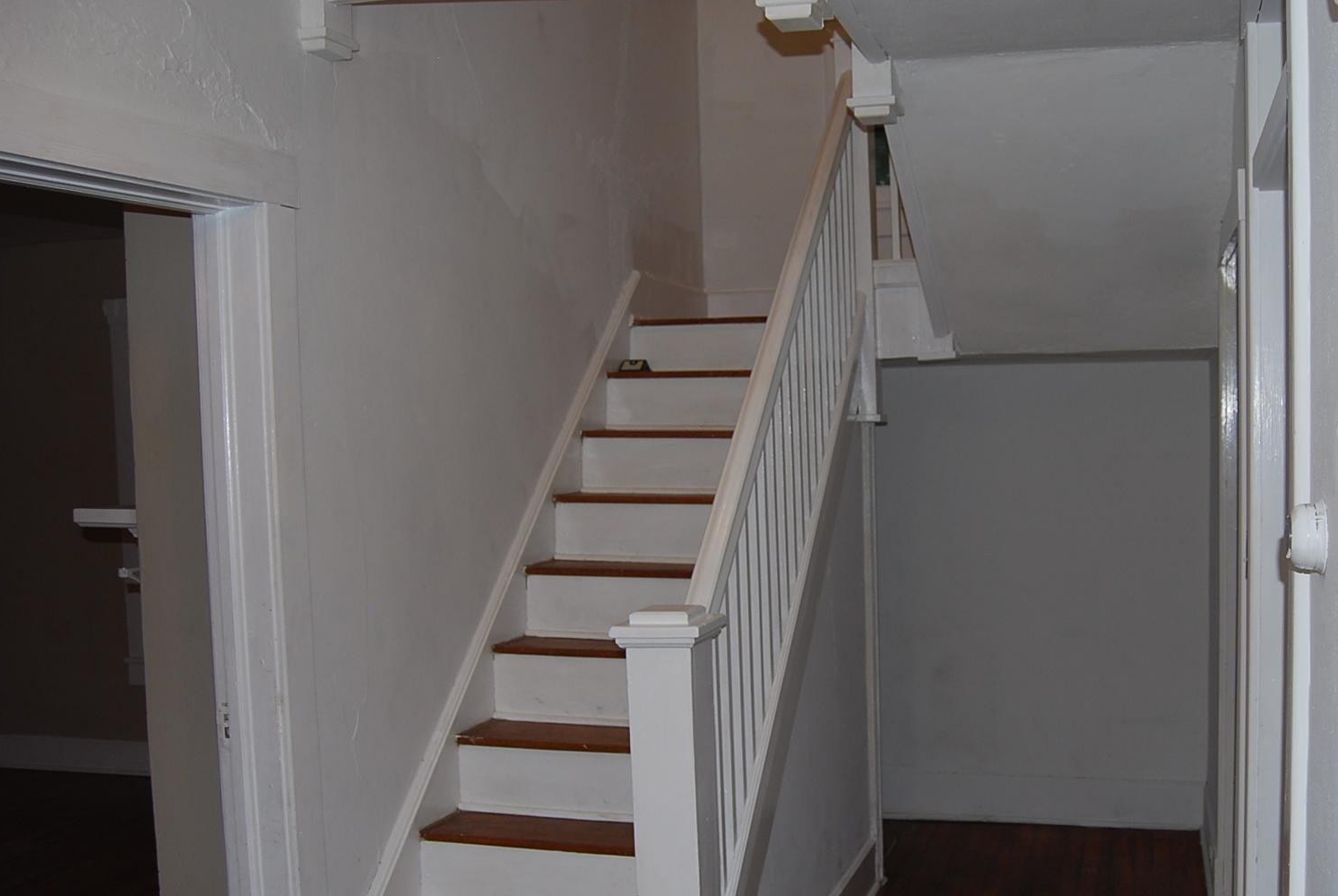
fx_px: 1303
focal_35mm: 35
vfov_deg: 37.9
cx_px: 862
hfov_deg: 53.6
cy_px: 502
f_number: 3.5
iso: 200
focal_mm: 18
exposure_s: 1/60
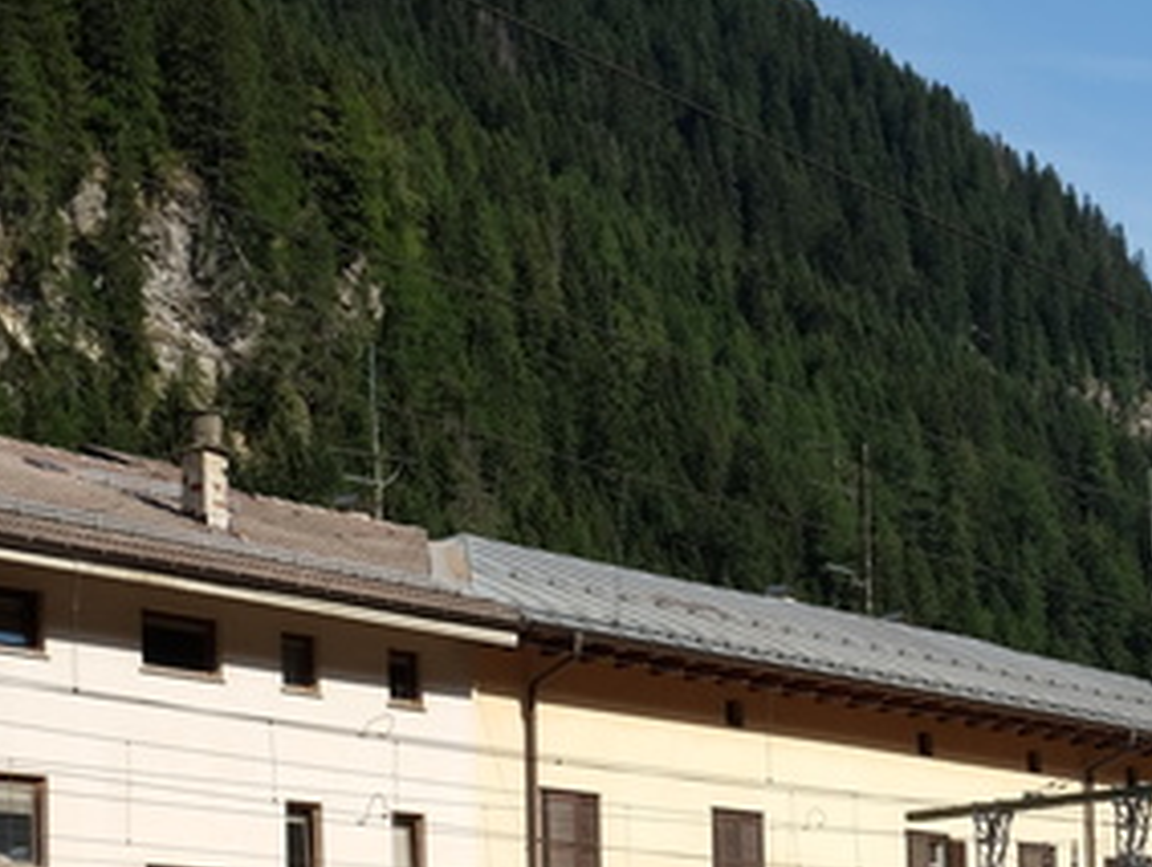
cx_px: 1079
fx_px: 2866
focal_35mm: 86
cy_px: 1030
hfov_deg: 22.1
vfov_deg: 16.5
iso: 200
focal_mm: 21.4
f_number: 8
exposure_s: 1/350
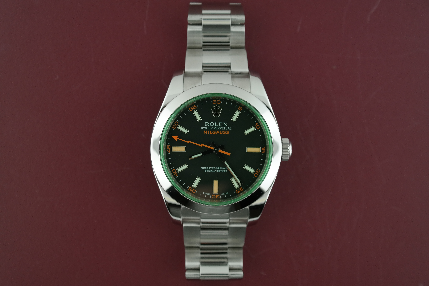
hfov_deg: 35.6
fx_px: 667
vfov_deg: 24.2
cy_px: 143
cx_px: 214
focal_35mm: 56
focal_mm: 37
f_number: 5.6
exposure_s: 1/400
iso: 800
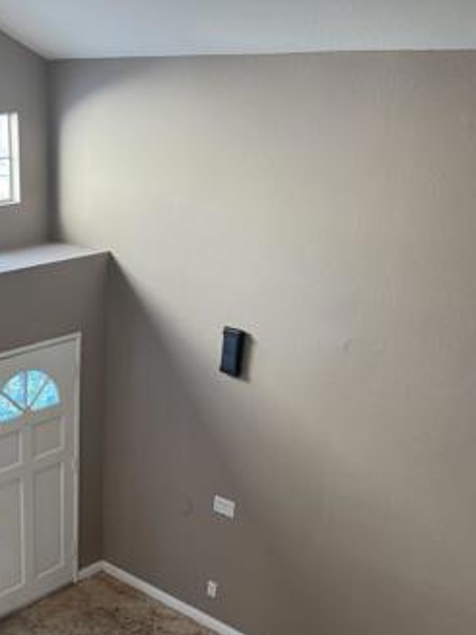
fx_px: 862
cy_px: 462
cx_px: 41
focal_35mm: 47
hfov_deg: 29.5
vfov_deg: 39.5
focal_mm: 6.76
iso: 200
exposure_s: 1/121
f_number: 1.78
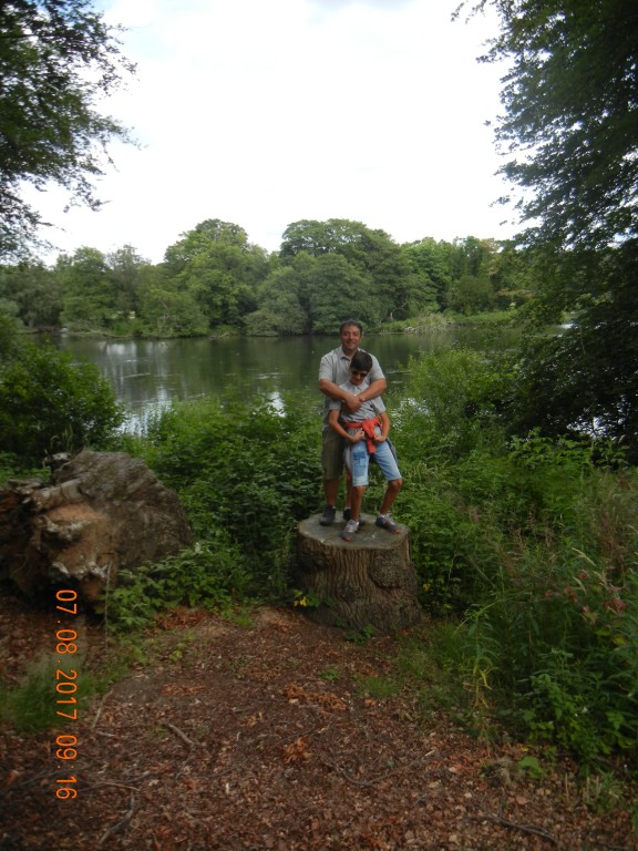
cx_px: 319
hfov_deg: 46.8
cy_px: 426
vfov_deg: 60.0
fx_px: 737
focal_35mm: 30
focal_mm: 5.4
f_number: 3.5
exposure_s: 1/540
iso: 160
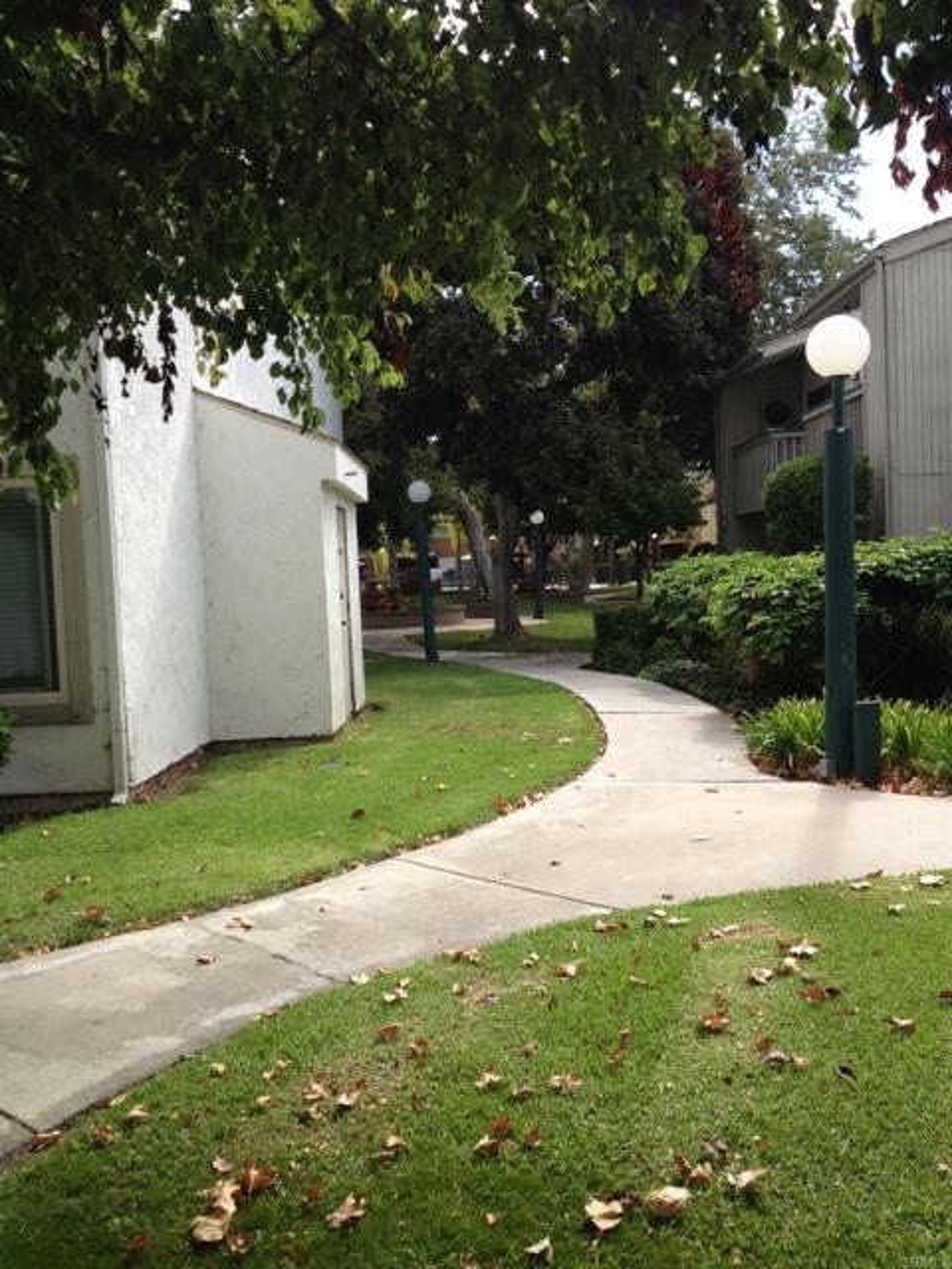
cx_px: 476
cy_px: 634
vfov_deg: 52.6
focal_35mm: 35
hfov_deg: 40.7
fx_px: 1283
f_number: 2.4
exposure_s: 1/756
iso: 50
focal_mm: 4.28
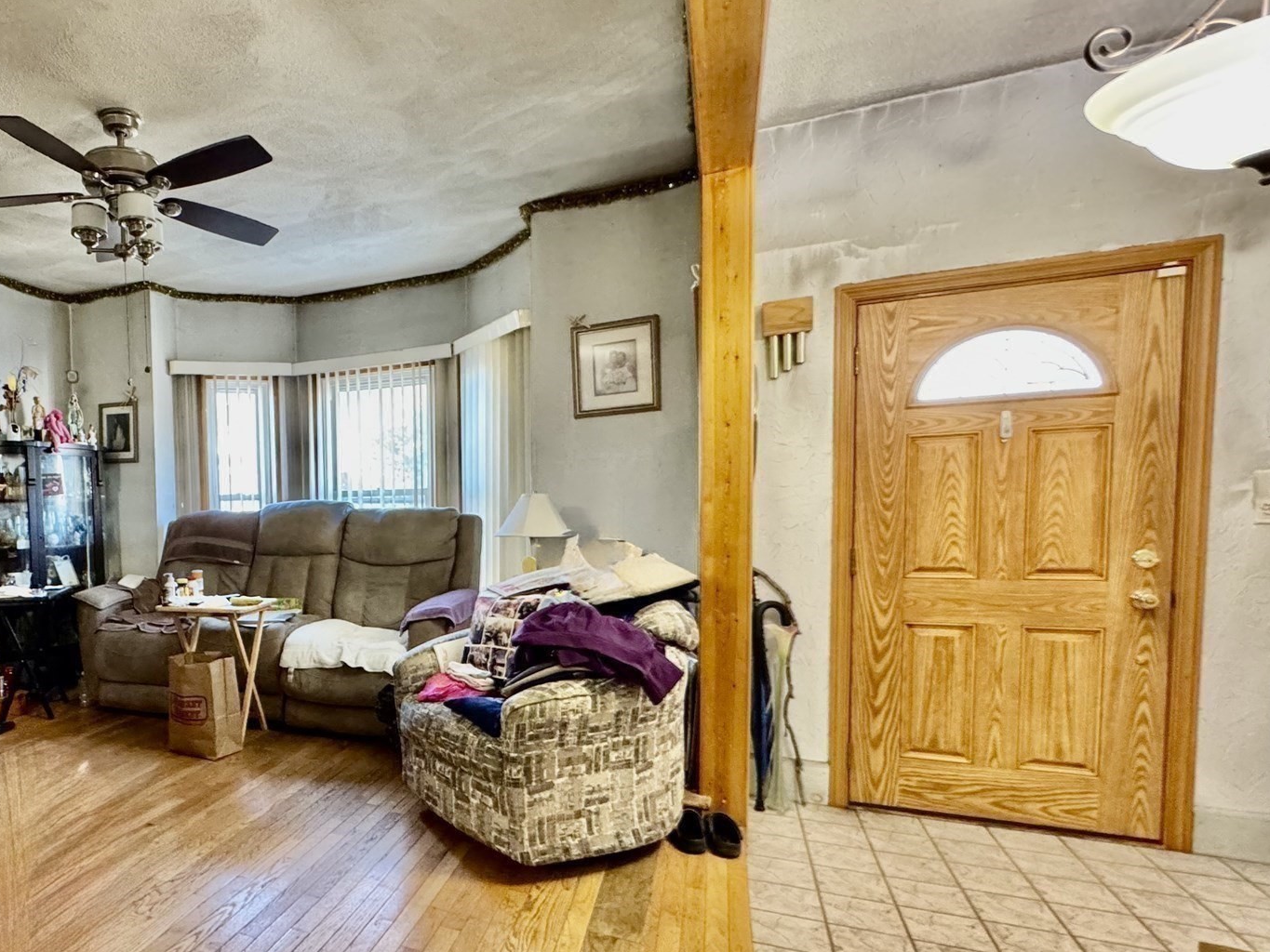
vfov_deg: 63.0
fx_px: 771
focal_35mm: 21
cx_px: 321
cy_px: 560
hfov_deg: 73.5
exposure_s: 1/60
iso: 1000
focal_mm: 2.22
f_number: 2.2
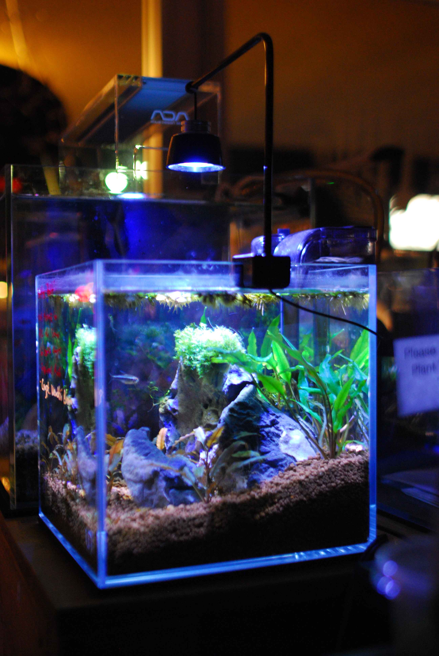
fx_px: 766
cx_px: 220
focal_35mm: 42
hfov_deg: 32.0
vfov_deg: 46.3
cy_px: 328
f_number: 2.2
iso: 800
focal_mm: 28
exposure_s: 1/30
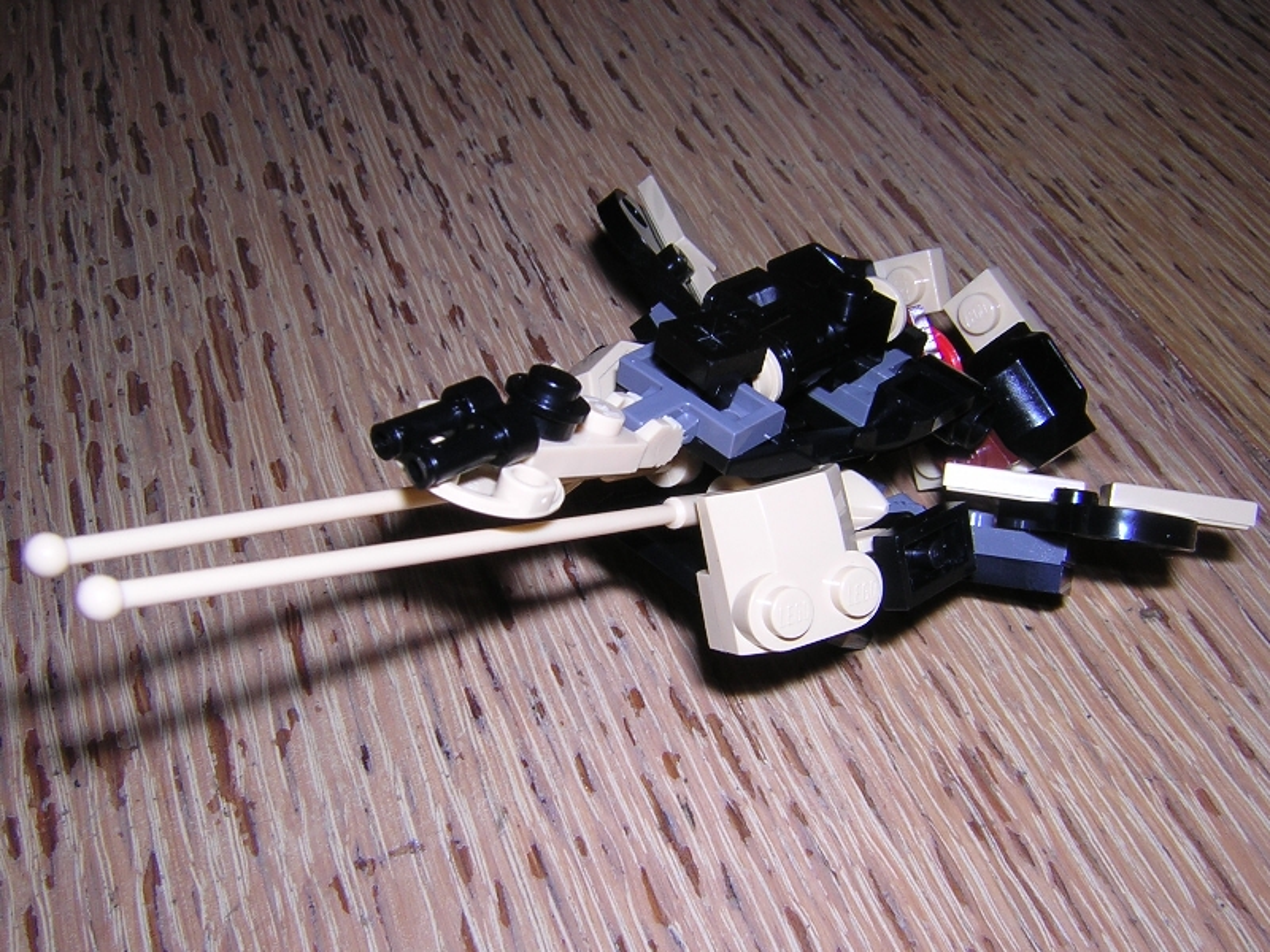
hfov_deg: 51.4
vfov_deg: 39.7
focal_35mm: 36
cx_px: 635
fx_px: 1321
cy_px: 476
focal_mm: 4.7
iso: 100
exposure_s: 1/60.1
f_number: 5.2
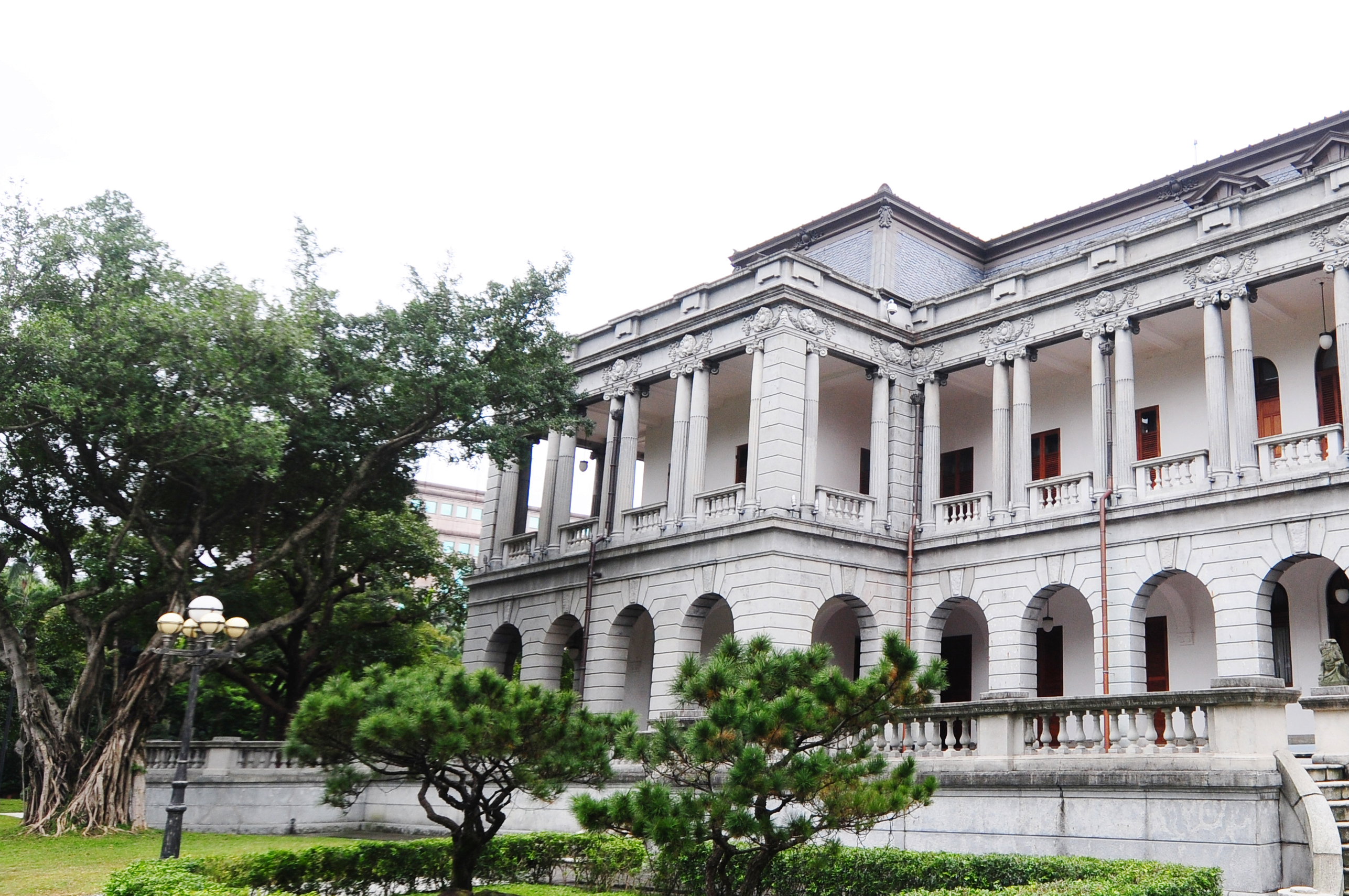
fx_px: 1123
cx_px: 1036
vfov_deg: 43.5
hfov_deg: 58.3
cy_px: 454
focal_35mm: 30
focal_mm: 12
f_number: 5
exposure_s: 1/320
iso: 200
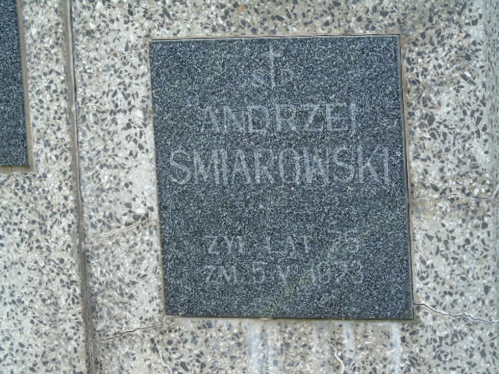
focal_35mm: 162
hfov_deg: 12.2
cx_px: 250
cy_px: 187
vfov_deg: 9.2
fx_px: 2335
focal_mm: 29
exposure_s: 1/125
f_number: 4.9
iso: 200
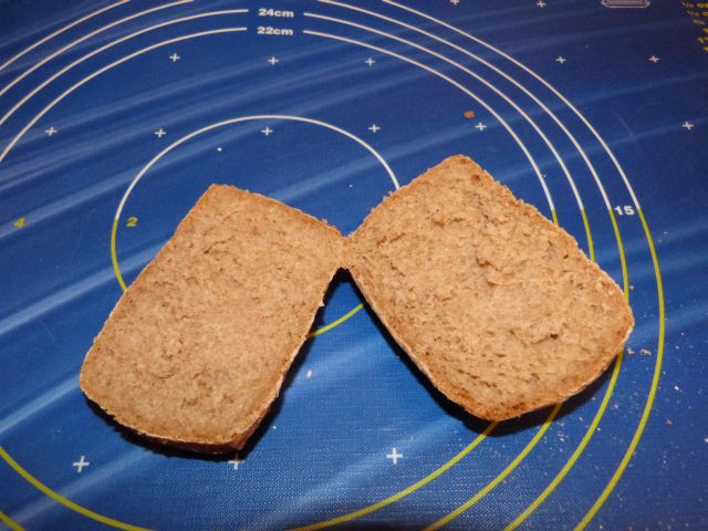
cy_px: 266
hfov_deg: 69.4
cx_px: 354
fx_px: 511
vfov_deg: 54.9
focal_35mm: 25
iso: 800
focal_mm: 4.5
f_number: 2.8
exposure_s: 1/60
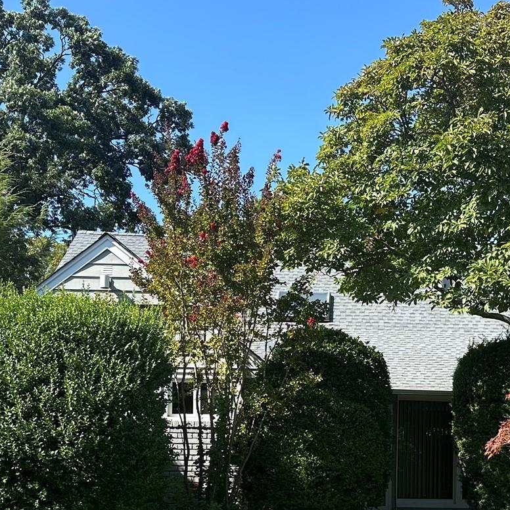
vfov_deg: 29.6
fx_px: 933
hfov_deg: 30.2
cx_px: 368
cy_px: 430
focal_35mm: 56
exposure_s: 1/1562
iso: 80
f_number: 1.78
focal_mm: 6.86
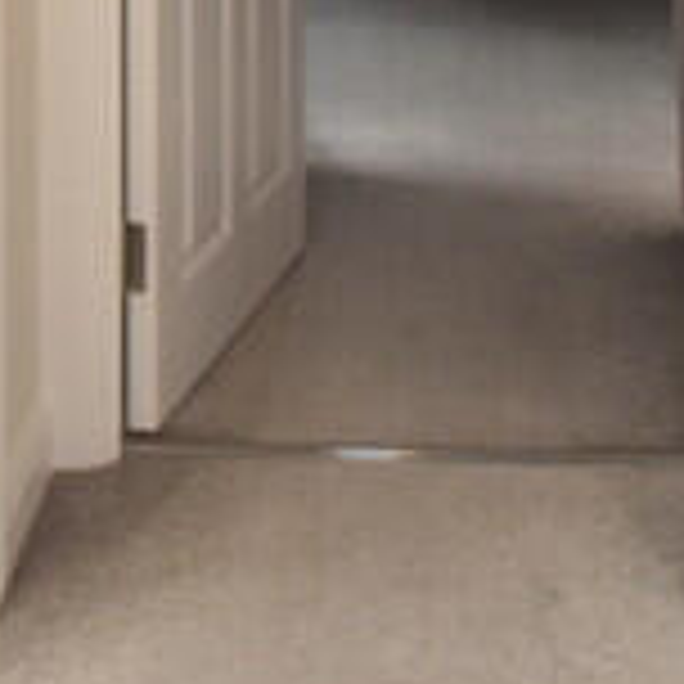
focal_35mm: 86
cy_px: -524
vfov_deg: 16.9
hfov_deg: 20.2
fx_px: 1923
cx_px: 378
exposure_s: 1/160
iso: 640
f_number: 4.5
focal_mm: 10
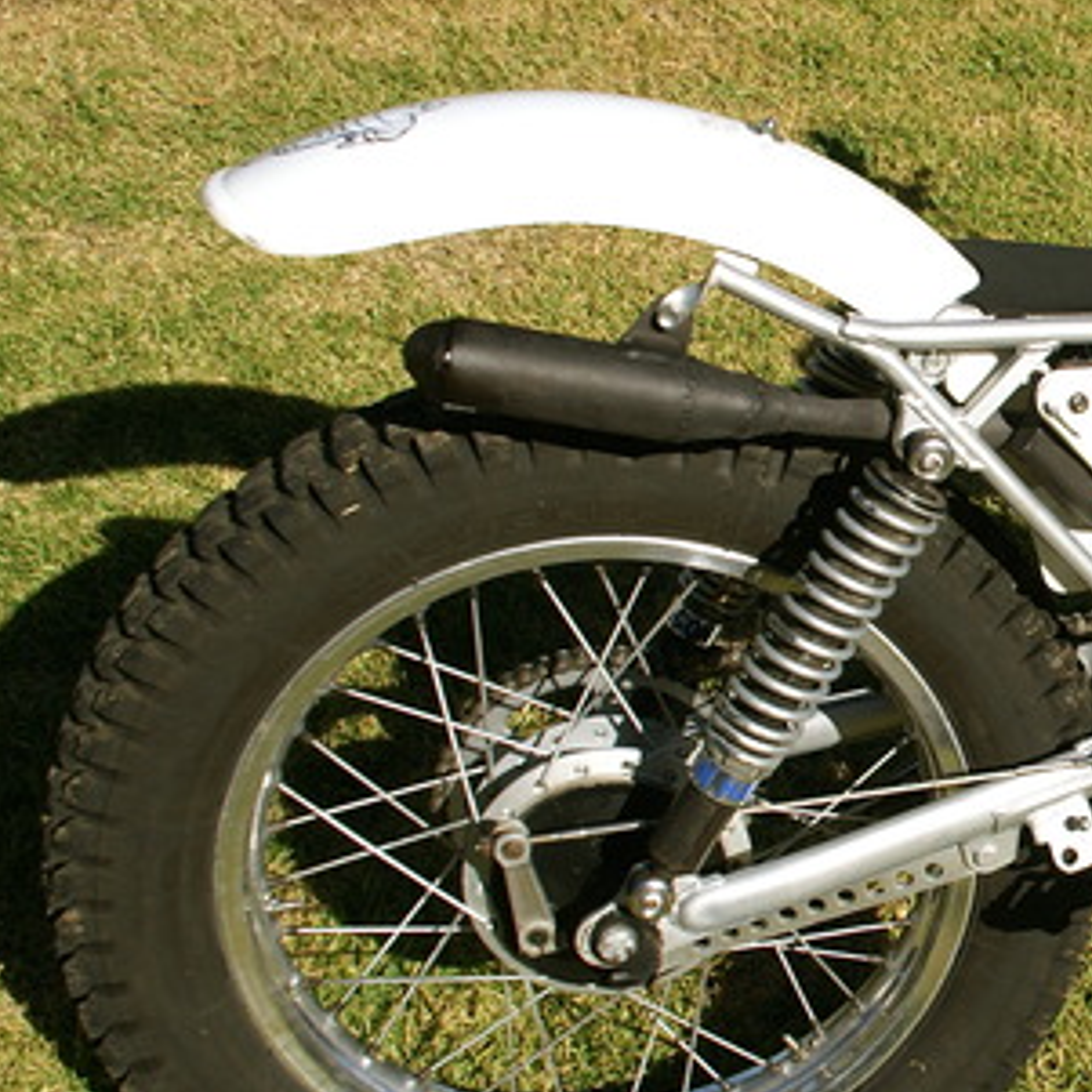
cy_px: 580
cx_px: 1375
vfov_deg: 28.2
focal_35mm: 61
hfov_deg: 24.9
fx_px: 2177
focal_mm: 18
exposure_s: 1/500
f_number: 8
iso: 100
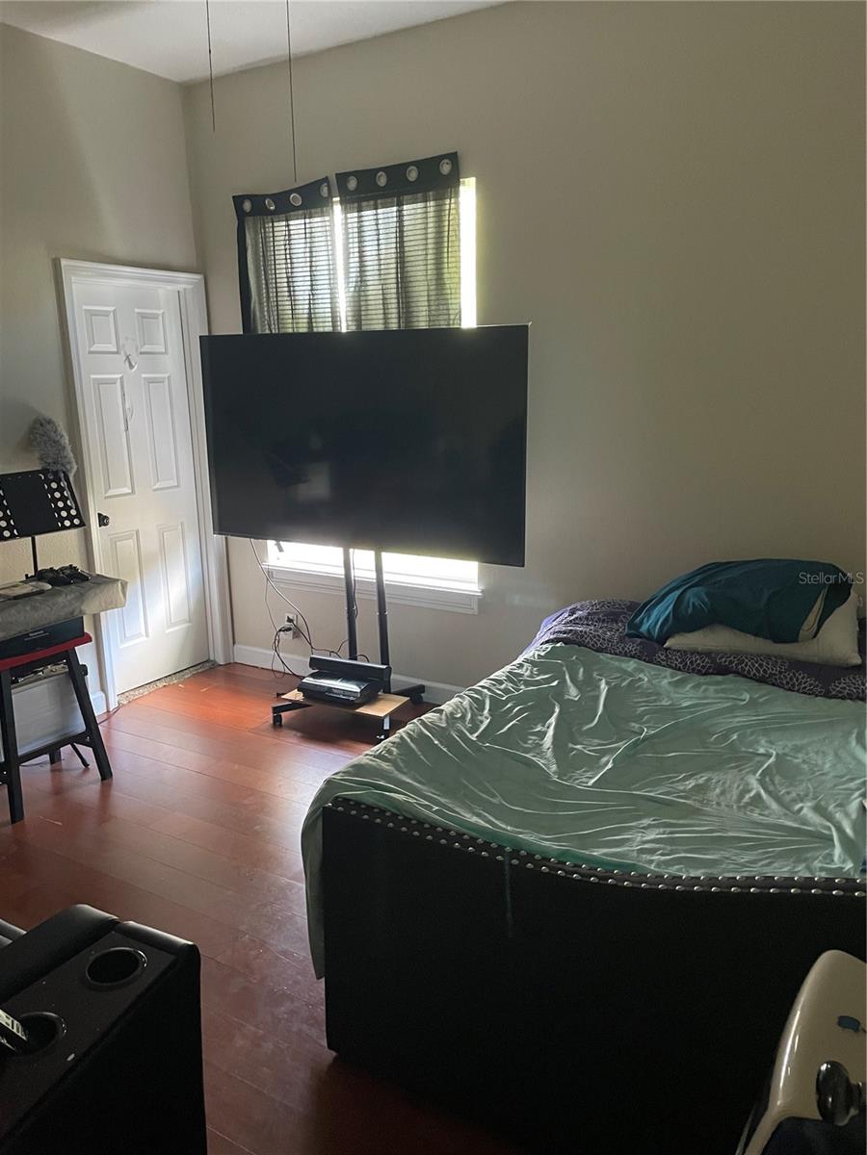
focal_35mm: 26
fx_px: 868
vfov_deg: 67.3
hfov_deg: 53.1
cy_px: 578
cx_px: 434
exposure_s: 1/30
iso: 500
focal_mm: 4.2
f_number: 1.6
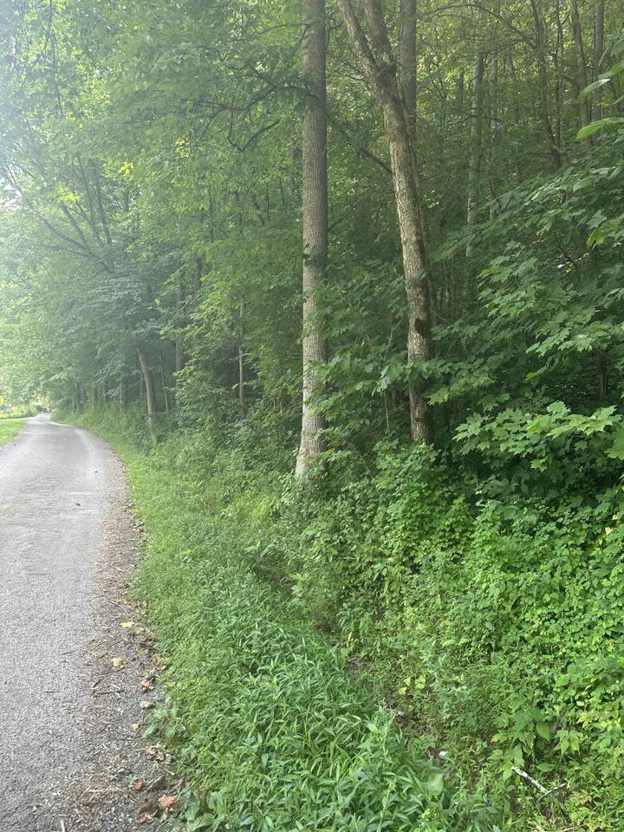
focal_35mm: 24
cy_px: 416
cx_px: 312
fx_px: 577
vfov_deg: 71.6
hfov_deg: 56.8
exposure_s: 1/142
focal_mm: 6.86
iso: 64
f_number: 1.78
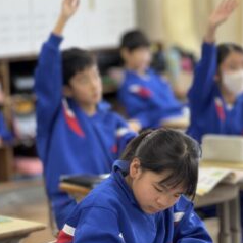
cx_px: 176
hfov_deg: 10.6
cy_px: 135
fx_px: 1310
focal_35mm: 165
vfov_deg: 10.6
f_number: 2.8
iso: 320
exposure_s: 1/120
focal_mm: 15.66
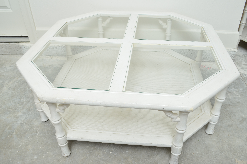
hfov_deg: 62.0
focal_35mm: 30
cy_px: 82
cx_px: 124
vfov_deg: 43.4
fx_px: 205
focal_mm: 20
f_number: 9.5
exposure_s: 1/180
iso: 320
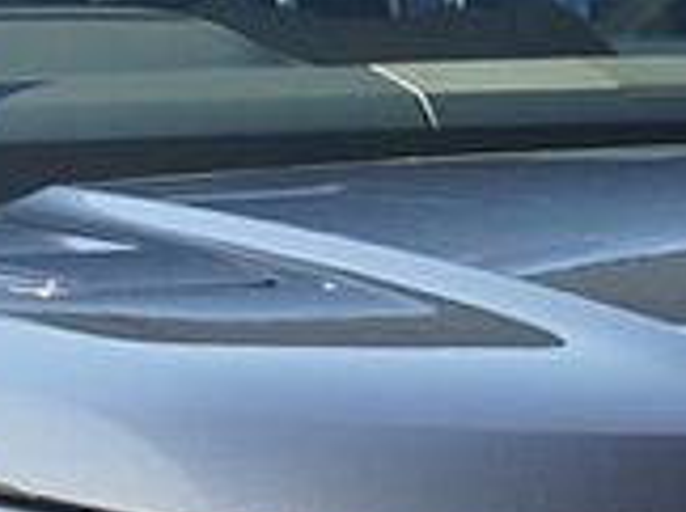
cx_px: 517
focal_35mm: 649
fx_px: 12842
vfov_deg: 2.3
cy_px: 707
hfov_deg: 3.1
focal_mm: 91
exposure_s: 1/320
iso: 800
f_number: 5.6
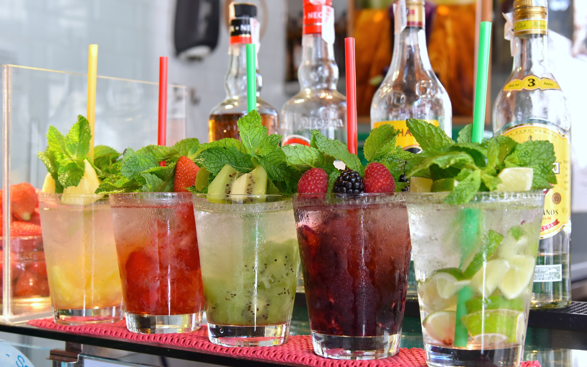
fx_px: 864
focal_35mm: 54
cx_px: 293
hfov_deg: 37.5
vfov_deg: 24.0
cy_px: 173
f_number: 7.1
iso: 720
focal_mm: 52
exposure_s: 1/30
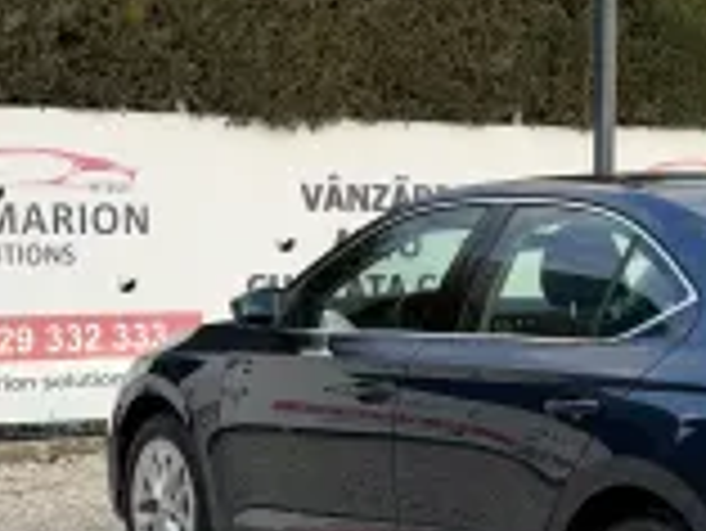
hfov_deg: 17.6
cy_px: 450
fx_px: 2245
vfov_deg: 13.4
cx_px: 648
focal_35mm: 110
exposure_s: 1/194
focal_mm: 6.76
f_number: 1.78
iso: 50
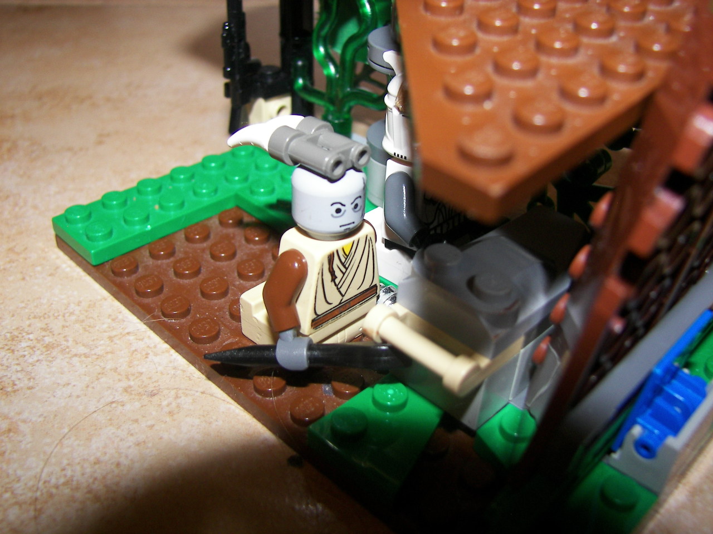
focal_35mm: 36
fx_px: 742
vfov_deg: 39.7
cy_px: 267
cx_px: 356
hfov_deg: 51.4
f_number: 2.8
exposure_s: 1/30
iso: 100
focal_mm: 6
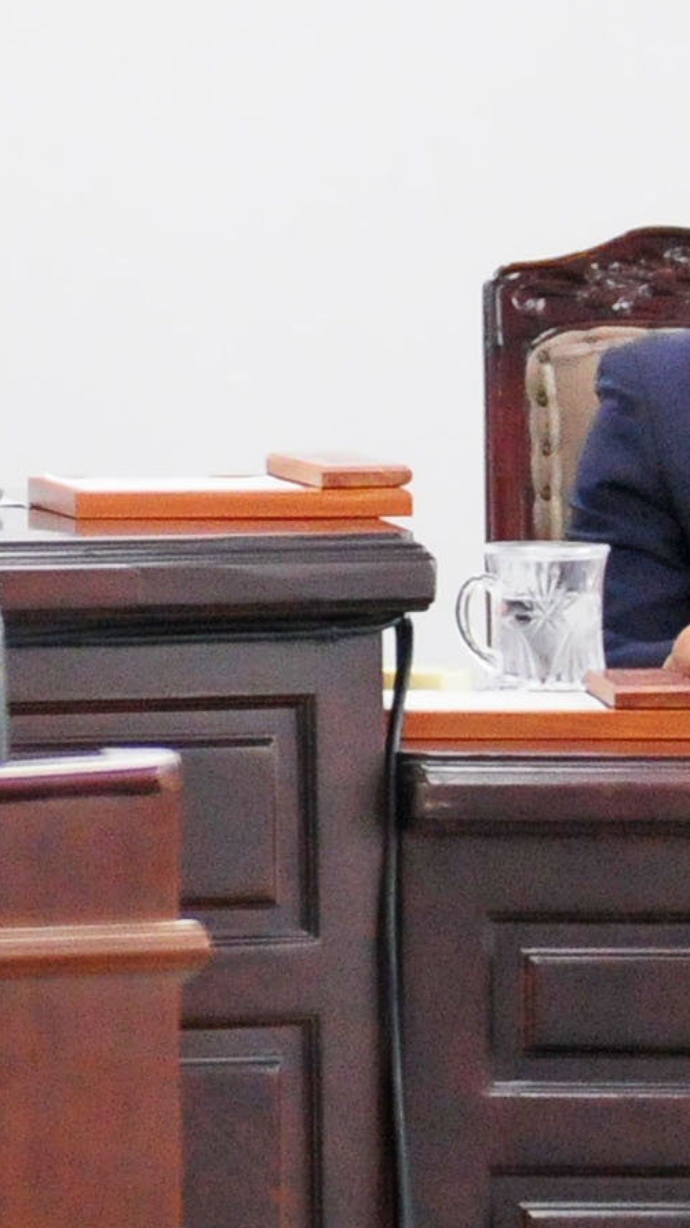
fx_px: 13519
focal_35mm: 416
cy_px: 28
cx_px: -974
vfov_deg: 5.2
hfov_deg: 2.9
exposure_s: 1/100
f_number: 4.5
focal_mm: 55
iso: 1600
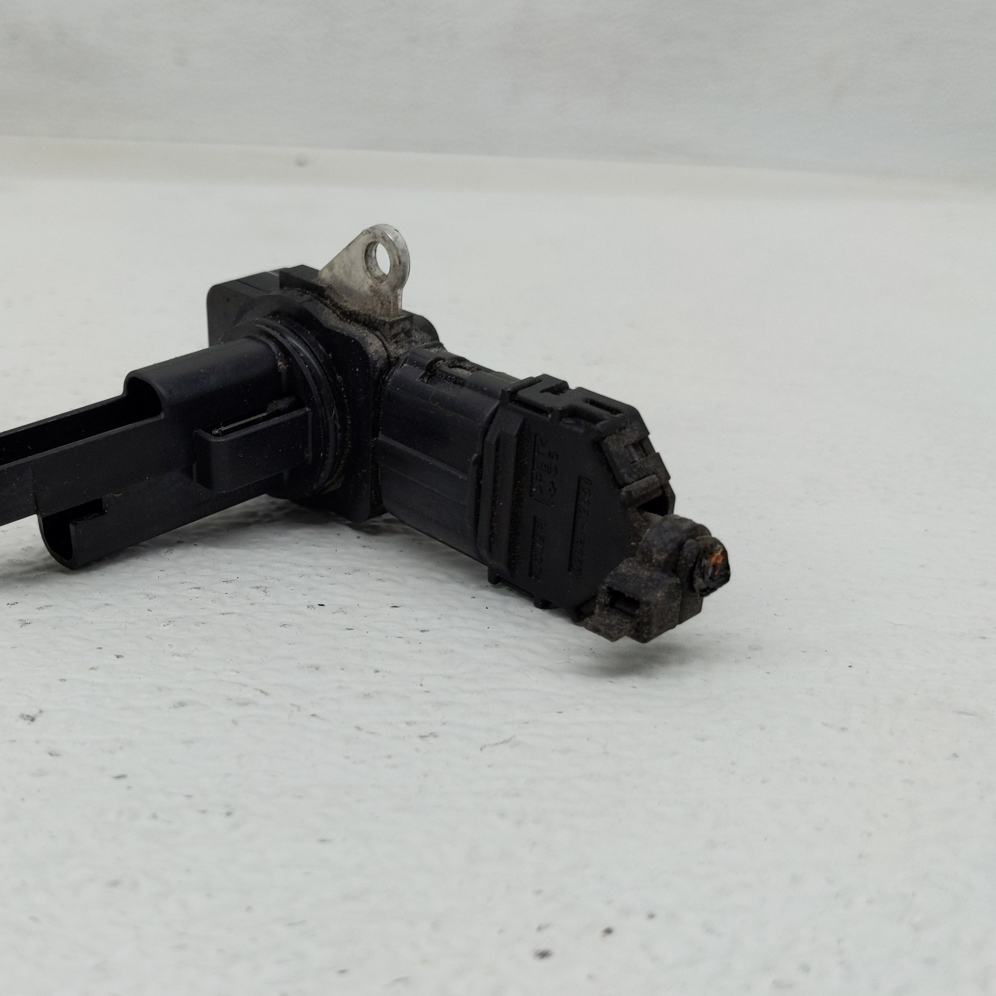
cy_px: 573
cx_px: 286
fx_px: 1172
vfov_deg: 45.9
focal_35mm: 36
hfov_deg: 44.9
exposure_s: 1/120
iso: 72
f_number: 1.73
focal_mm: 4.38
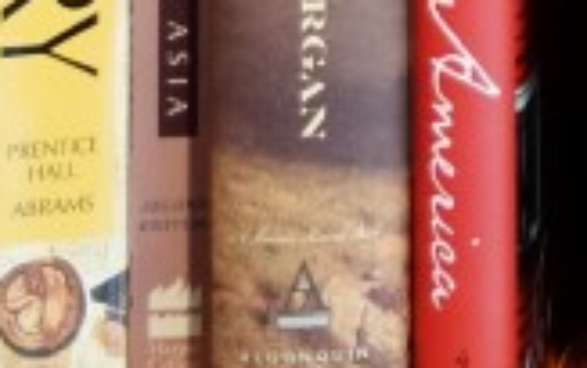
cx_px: 994
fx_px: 3233
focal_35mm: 202
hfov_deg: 9.9
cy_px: -866
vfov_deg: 5.9
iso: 800
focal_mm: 10.4
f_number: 1.8
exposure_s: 1/160
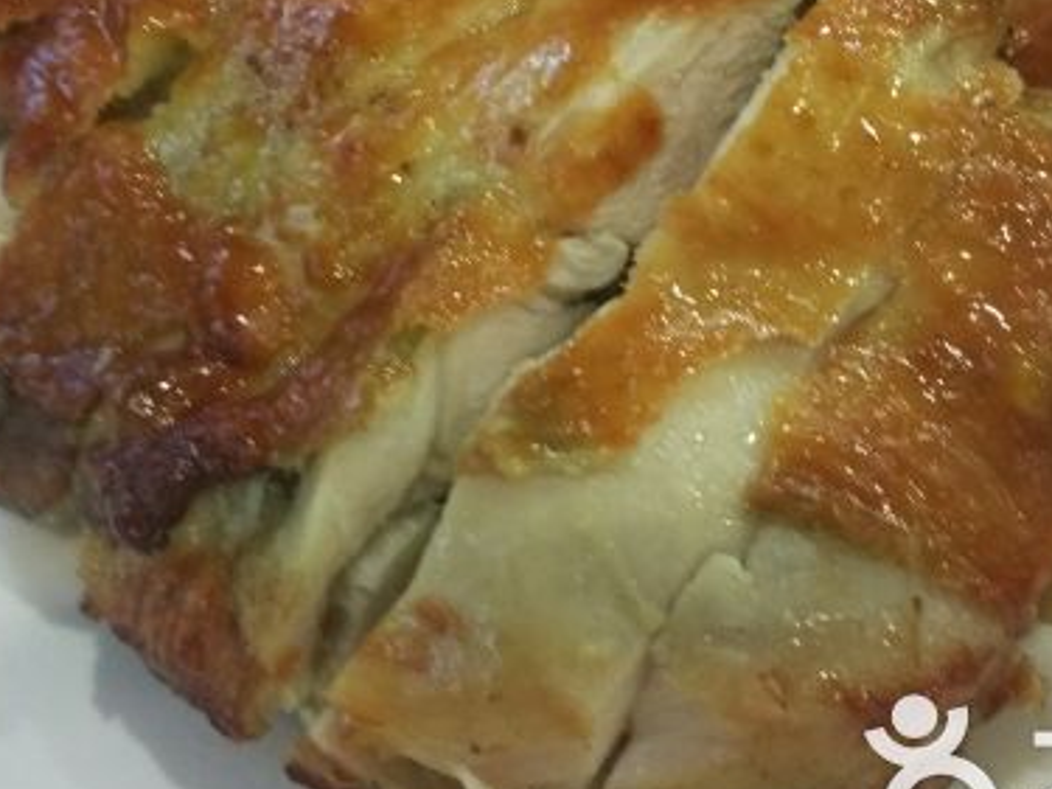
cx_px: 586
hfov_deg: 34.3
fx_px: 1701
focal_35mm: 56
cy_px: 170
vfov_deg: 25.7
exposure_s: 1/20
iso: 586
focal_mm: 4.12
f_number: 2
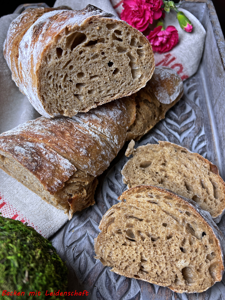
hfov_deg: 53.1
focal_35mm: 26
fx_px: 225
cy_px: 150
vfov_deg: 67.3
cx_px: 112
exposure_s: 1/100
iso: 50
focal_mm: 5.7
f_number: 1.5
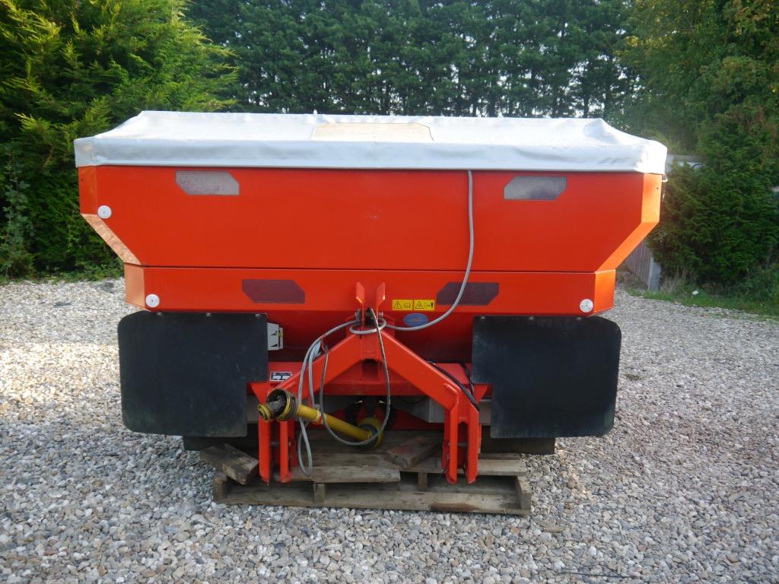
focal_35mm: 28
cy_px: 292
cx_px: 390
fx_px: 630
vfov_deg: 49.7
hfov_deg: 63.4
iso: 160
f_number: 4
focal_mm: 14
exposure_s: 1/160
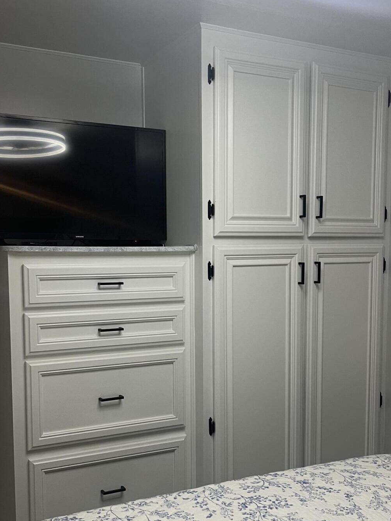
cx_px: 165
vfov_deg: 47.7
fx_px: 587
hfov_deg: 36.7
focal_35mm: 39
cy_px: 301
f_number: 1.6
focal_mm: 5.1
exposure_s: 1/60
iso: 125
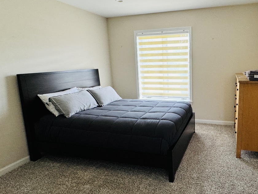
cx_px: 177
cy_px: 91
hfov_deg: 69.1
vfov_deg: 56.8
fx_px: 179
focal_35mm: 24
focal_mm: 2.22
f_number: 2.2
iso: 250
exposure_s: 1/99
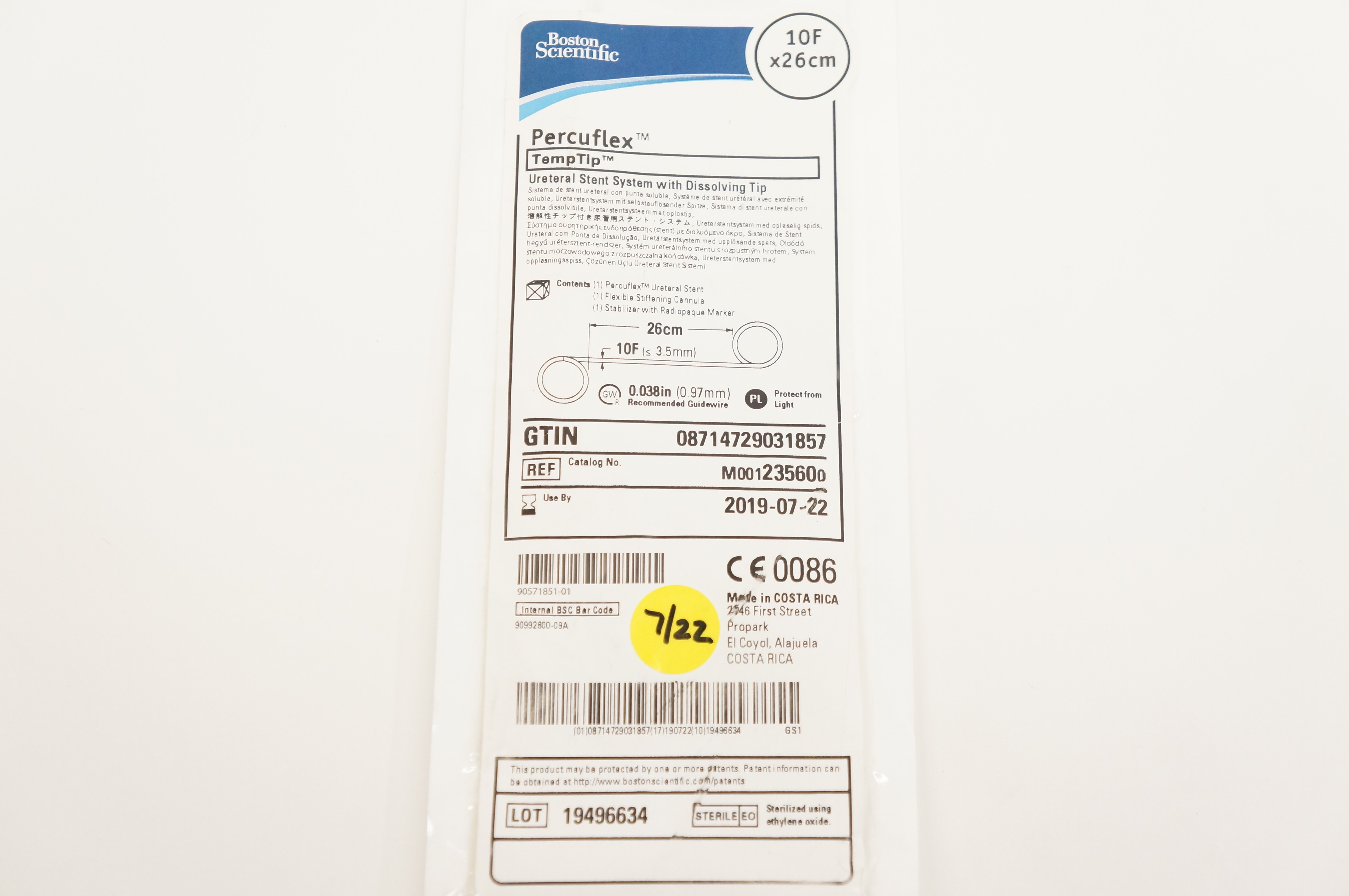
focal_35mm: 60
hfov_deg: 33.4
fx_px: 2246
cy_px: 448
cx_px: 674
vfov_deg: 22.6
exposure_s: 1/500
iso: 1600
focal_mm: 40
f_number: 5
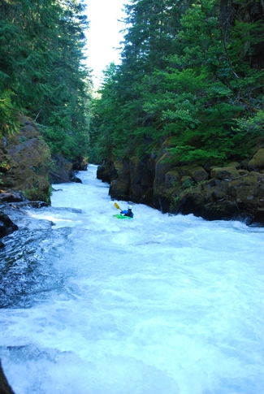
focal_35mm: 39
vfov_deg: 49.5
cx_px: 132
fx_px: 427
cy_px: 197
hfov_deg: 34.3
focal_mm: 26
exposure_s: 1/80
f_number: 4.5
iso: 800
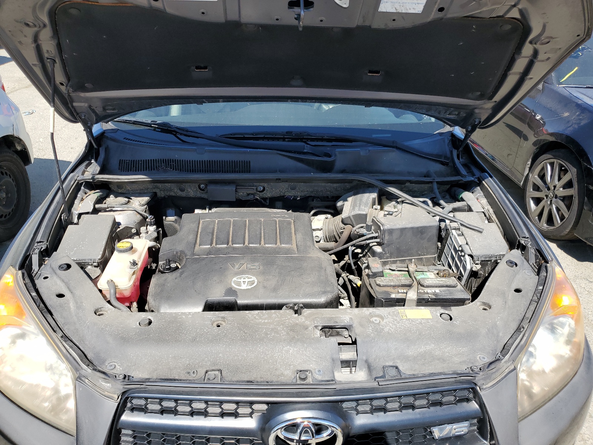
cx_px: 296
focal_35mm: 26
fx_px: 445
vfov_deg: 53.1
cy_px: 222
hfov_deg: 67.3
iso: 50
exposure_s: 1/1429
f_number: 1.5
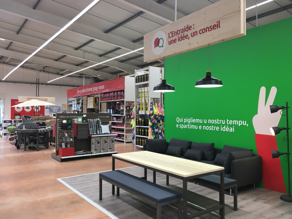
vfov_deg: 48.2
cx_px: 146
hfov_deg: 61.7
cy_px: 110
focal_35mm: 29
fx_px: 245
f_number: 2.2
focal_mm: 4.15
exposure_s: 1/33
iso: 32
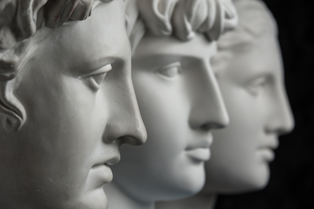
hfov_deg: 13.7
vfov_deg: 9.1
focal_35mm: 150
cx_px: 157
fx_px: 1307
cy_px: 104
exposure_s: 1/125
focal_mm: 150
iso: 100
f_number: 8
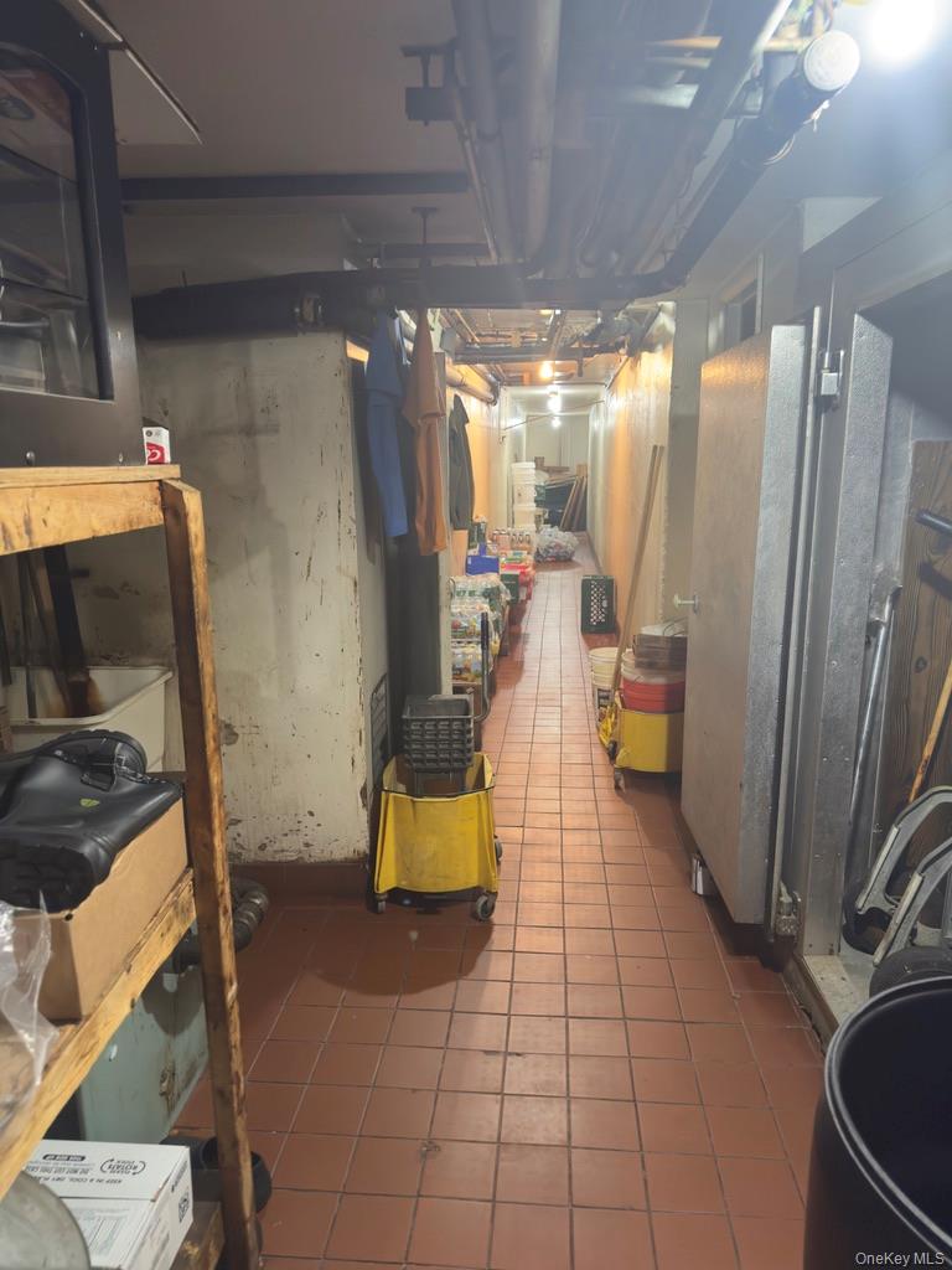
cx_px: 476
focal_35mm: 24
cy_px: 635
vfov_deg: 71.6
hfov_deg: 56.8
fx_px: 880
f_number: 1.78
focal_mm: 6.76
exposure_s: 1/40
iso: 640
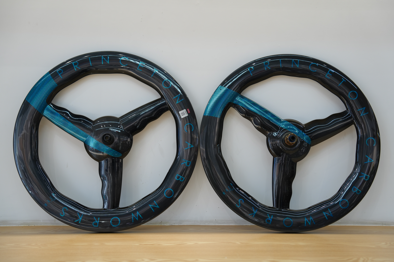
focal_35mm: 49
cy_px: 131
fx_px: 536
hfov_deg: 40.3
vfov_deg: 27.5
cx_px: 197
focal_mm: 49
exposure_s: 1/100
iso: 400
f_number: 3.2
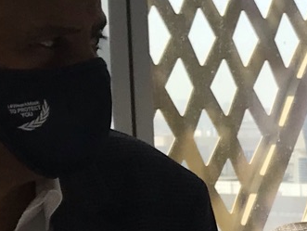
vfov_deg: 8.5
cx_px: 728
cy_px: 281
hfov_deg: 10.0
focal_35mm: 173
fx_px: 1536
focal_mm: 3.99
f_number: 1.8
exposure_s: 1/643
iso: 20
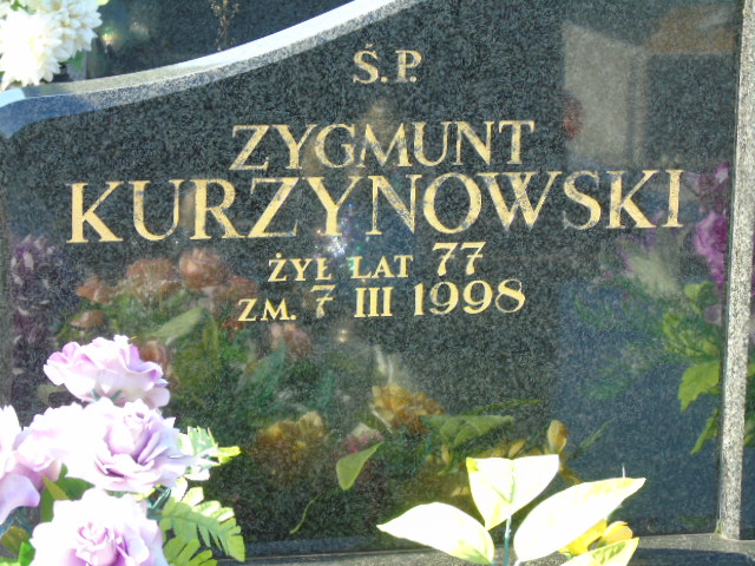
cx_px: 378
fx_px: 3097
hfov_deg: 13.9
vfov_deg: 10.4
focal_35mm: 142
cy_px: 283
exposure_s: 1/125
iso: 160
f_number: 4.7
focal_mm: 25
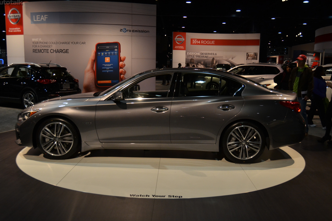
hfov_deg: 51.9
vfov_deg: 35.9
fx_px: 341
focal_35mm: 37
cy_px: 112
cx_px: 163
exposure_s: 1/500
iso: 900
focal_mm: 24
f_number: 3.8
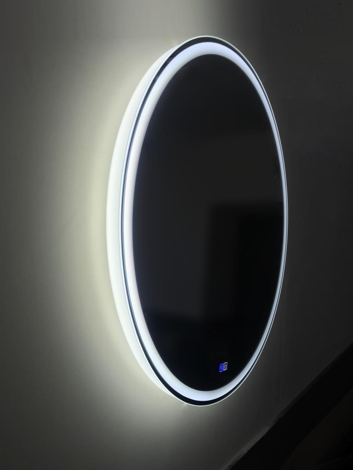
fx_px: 381
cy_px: 235
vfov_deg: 63.4
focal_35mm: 28
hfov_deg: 49.7
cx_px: 176
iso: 20
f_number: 1.8
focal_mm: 3.99
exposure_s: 1/133
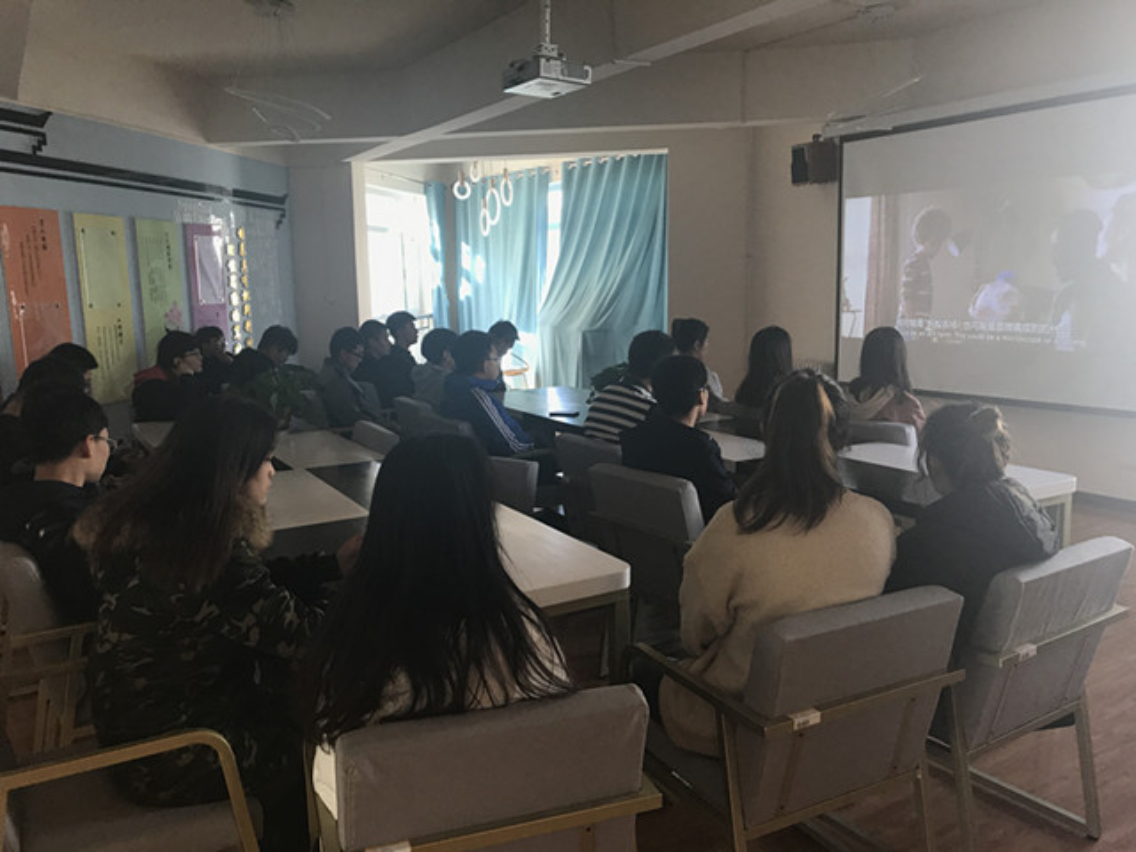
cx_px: 568
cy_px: 426
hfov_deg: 63.4
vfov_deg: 49.7
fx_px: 919
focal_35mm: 28
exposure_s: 1/33
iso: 25
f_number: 1.8
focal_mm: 3.99
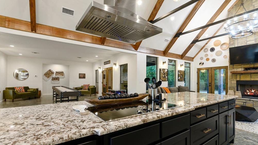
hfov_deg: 95.9
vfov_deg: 63.8
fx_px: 116
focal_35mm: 17
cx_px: 128
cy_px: 78
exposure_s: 1/10
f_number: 7.1
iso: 400
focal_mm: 16
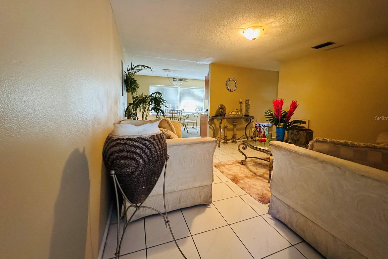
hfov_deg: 100.4
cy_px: 118
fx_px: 162
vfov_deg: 77.1
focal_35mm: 15
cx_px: 199
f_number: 2.2
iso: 1000
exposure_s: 1/60
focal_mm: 2.22
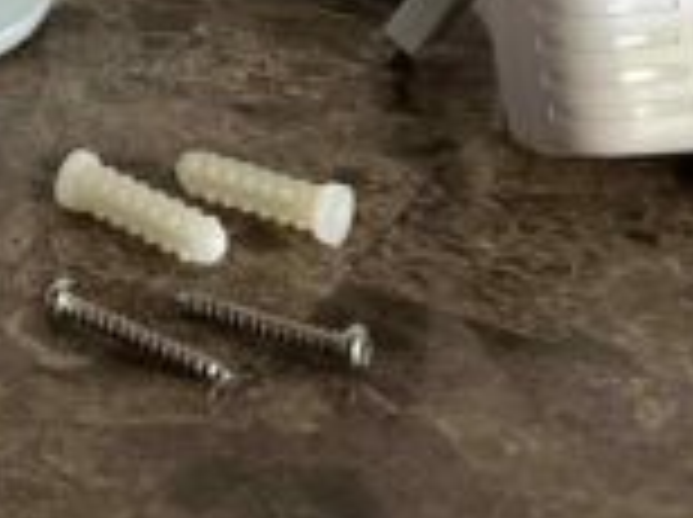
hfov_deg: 14.3
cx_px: -472
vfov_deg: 11.2
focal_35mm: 125
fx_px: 2499
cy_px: -356
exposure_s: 1/60
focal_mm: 6.86
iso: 250
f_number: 1.78
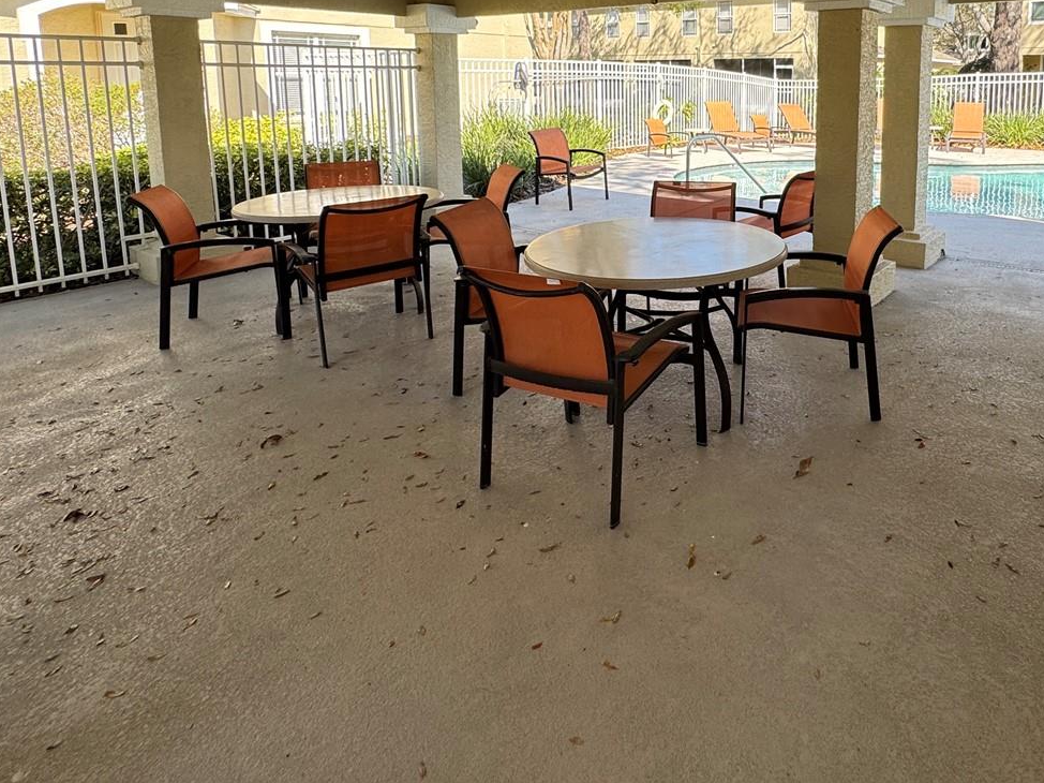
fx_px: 693
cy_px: 158
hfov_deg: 71.3
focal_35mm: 23
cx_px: 714
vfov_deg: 54.8
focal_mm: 2.22
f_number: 2.2
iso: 40
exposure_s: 1/298
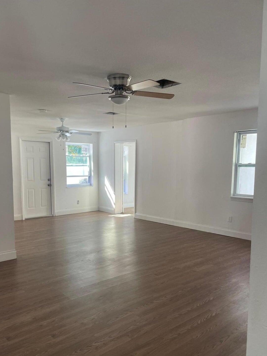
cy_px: 198
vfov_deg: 61.5
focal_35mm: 29
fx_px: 298
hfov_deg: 48.2
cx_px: 120
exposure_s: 1/121
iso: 125
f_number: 1.6
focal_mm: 4.2
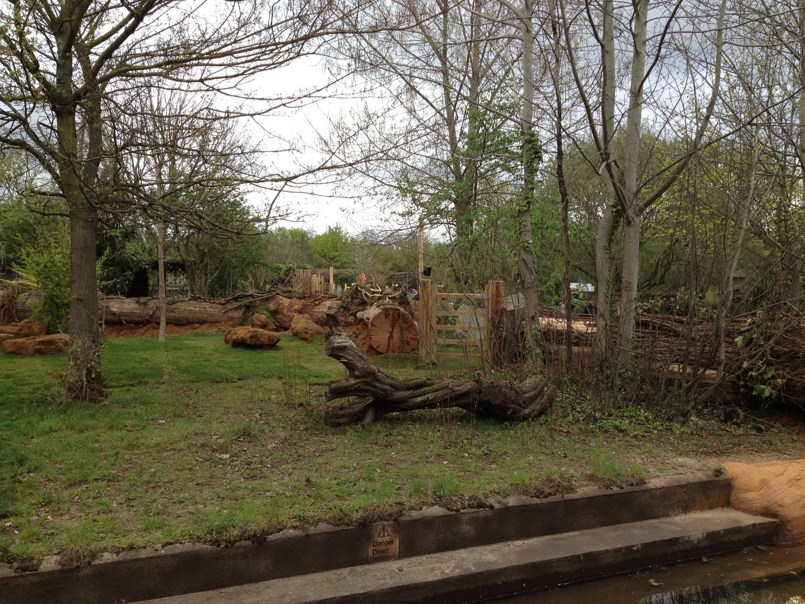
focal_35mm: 35
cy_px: 302
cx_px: 402
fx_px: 814
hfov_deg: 52.6
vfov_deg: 40.7
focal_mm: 4.28
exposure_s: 1/361
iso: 50
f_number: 2.4
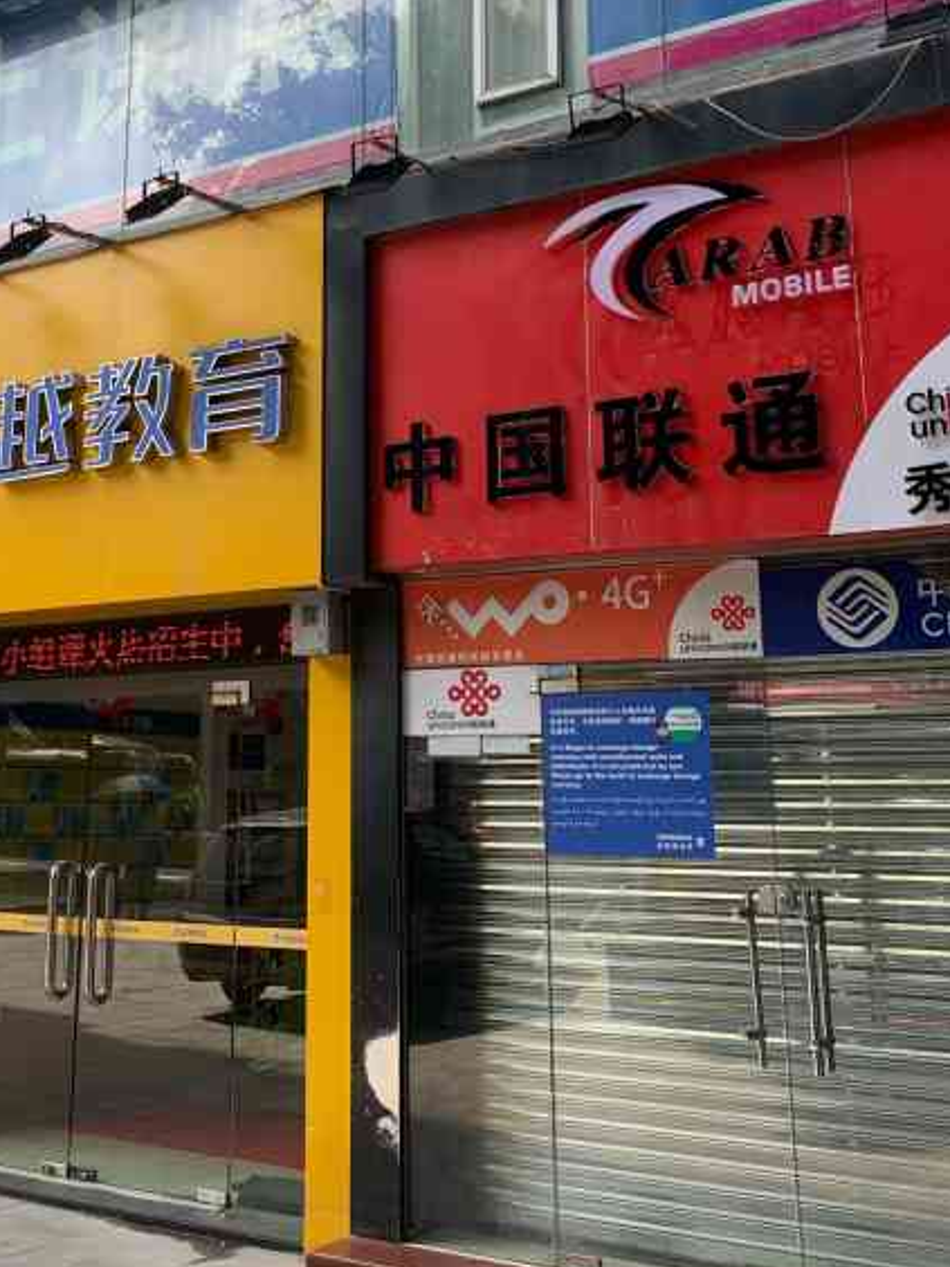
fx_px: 1573
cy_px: 399
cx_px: 310
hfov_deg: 33.3
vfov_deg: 43.1
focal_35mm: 43
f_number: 1.8
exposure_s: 1/441
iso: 25
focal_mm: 4.25
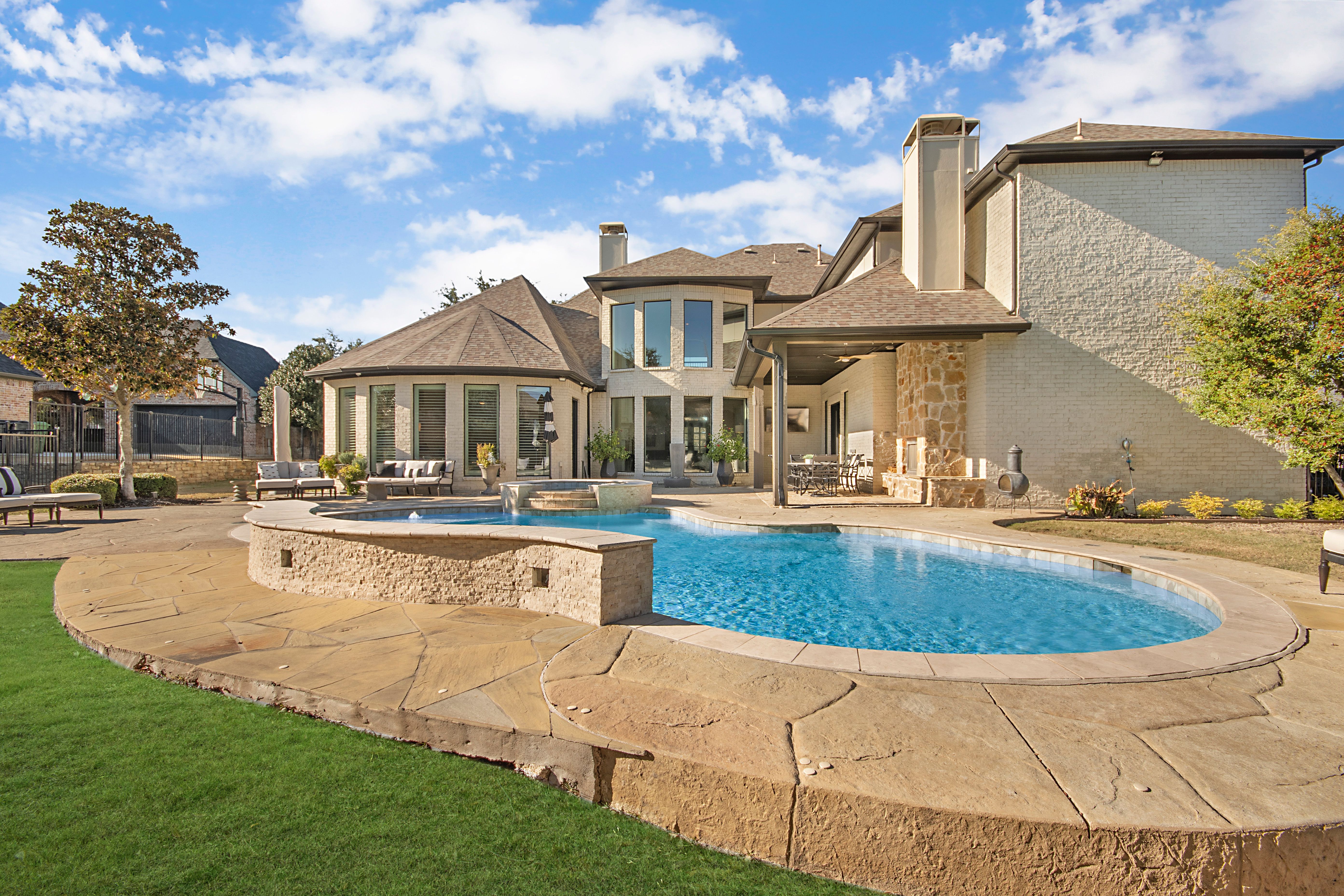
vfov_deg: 77.3
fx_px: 560
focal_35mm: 15
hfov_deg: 100.4
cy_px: 448
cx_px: 672
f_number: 11
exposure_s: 1/200
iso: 100
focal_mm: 10
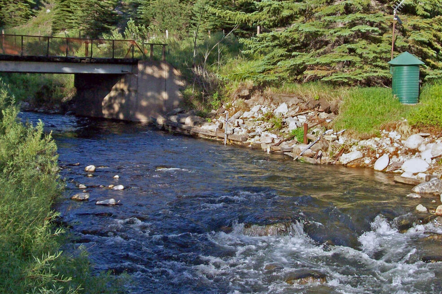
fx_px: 970
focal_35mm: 79
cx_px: 243
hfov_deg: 25.7
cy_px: 91
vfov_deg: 17.2
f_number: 3.4
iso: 80
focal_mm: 9.4
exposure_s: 1/453
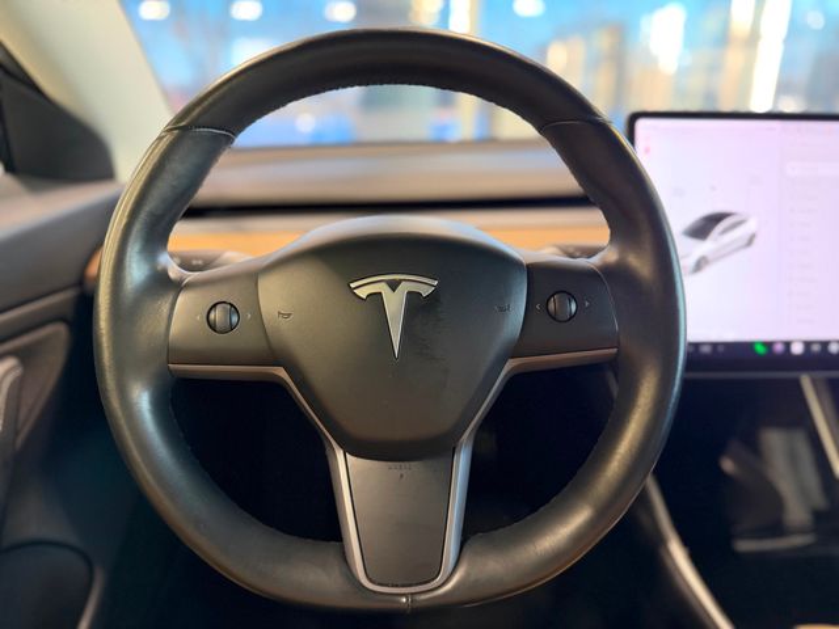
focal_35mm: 24
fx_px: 582
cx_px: 420
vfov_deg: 56.8
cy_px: 314
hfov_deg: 71.6
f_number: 1.78
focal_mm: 6.76
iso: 400
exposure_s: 1/60
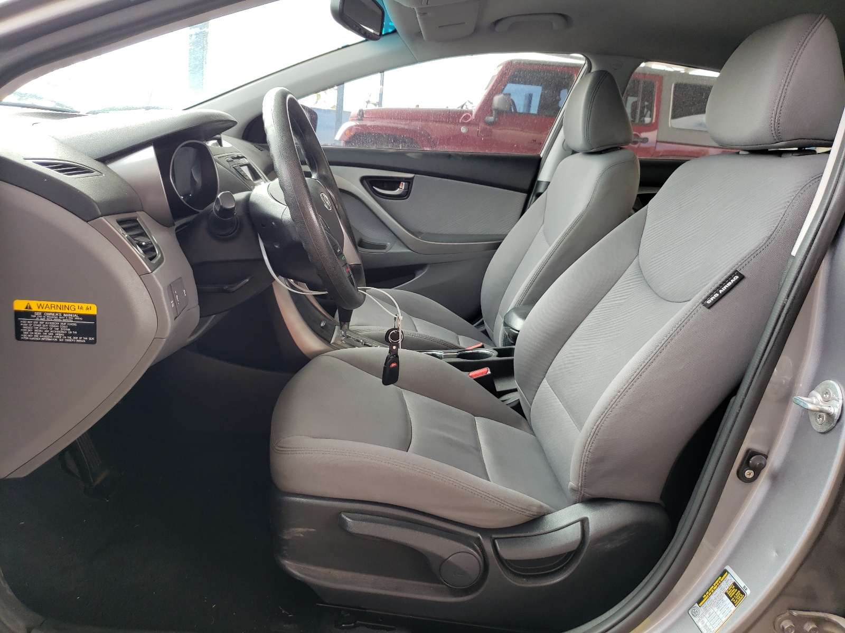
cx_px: 422
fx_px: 635
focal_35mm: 26
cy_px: 316
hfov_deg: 67.3
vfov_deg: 53.1
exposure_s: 1/125
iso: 50
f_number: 1.5
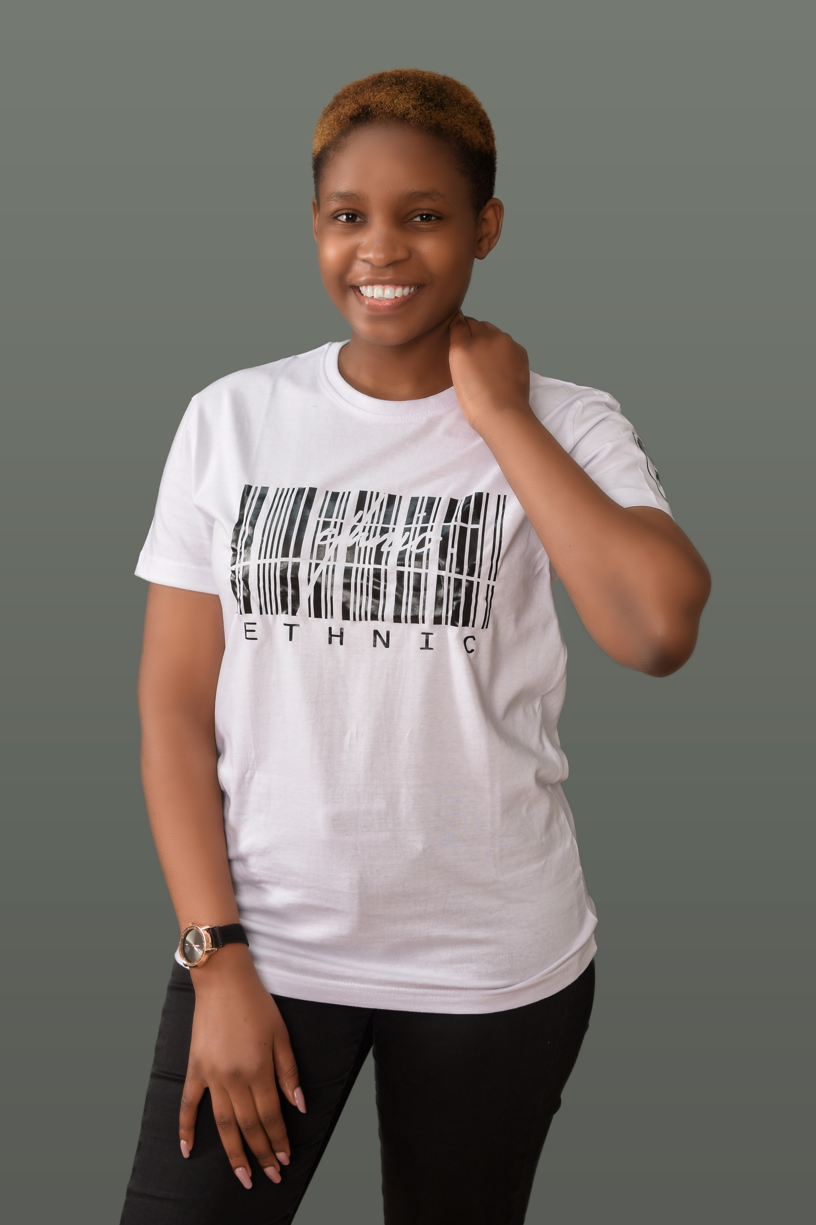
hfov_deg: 18.9
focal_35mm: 72
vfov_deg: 28.1
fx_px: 2448
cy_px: 612
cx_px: 408
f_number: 4.5
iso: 100
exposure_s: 1/80
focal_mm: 48
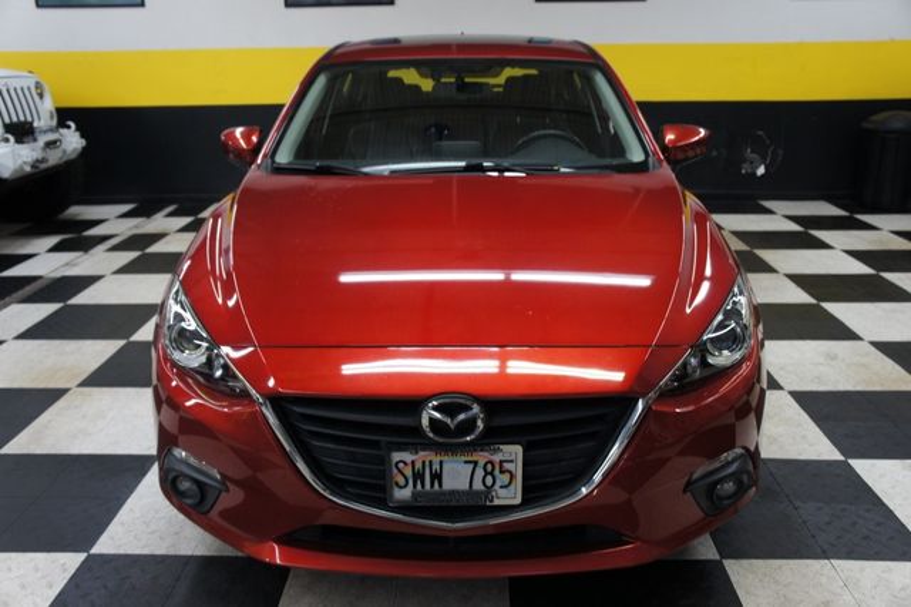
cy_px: 304
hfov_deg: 57.2
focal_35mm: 33
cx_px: 456
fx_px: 835
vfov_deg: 39.9
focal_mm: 22
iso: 320
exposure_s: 1/40
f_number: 4
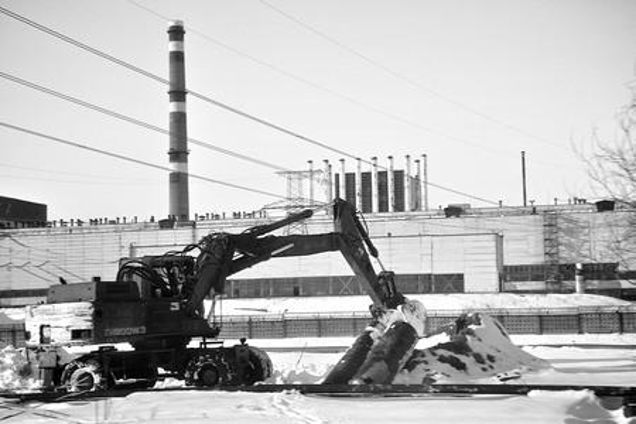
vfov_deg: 20.2
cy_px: 212
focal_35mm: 68
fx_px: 1192
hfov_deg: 29.9
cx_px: 318
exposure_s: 1/125
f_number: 11
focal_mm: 45
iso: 200
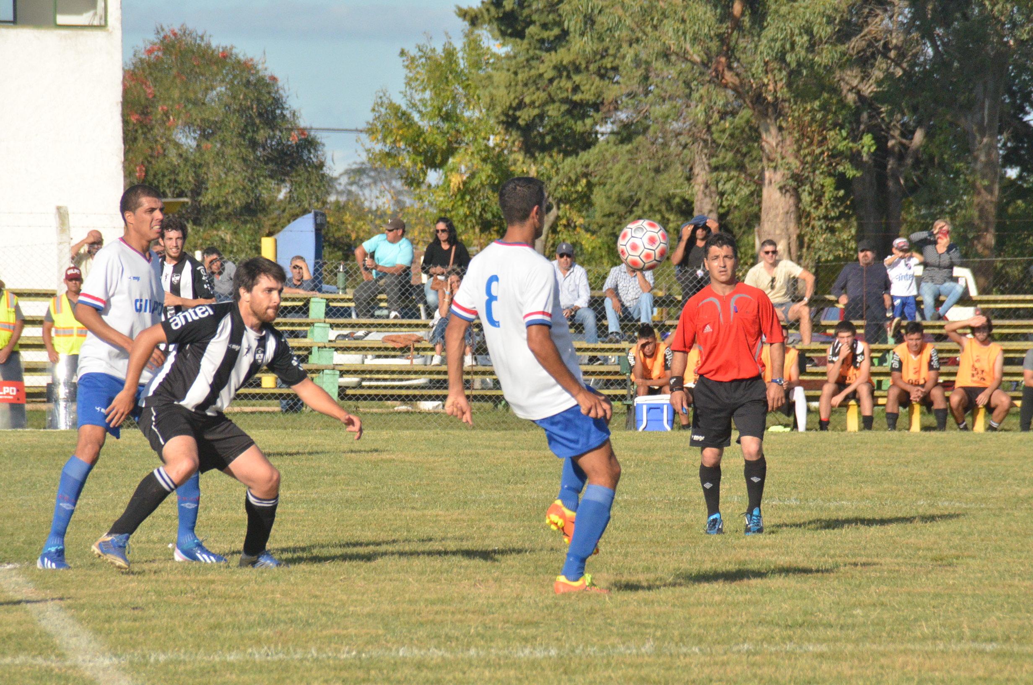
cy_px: 342
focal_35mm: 300
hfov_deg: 6.9
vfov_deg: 4.6
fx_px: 8591
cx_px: 516
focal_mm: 200
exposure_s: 1/8000
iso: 3200
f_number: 11
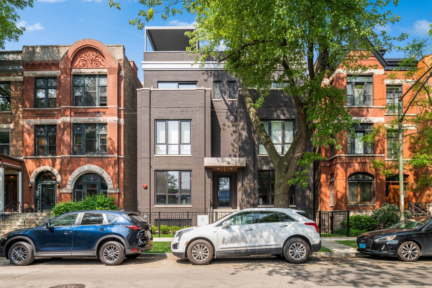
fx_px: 228
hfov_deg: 86.9
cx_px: 216
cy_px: 144
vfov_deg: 64.5
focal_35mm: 19
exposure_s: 1/160
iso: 400
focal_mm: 19
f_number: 10
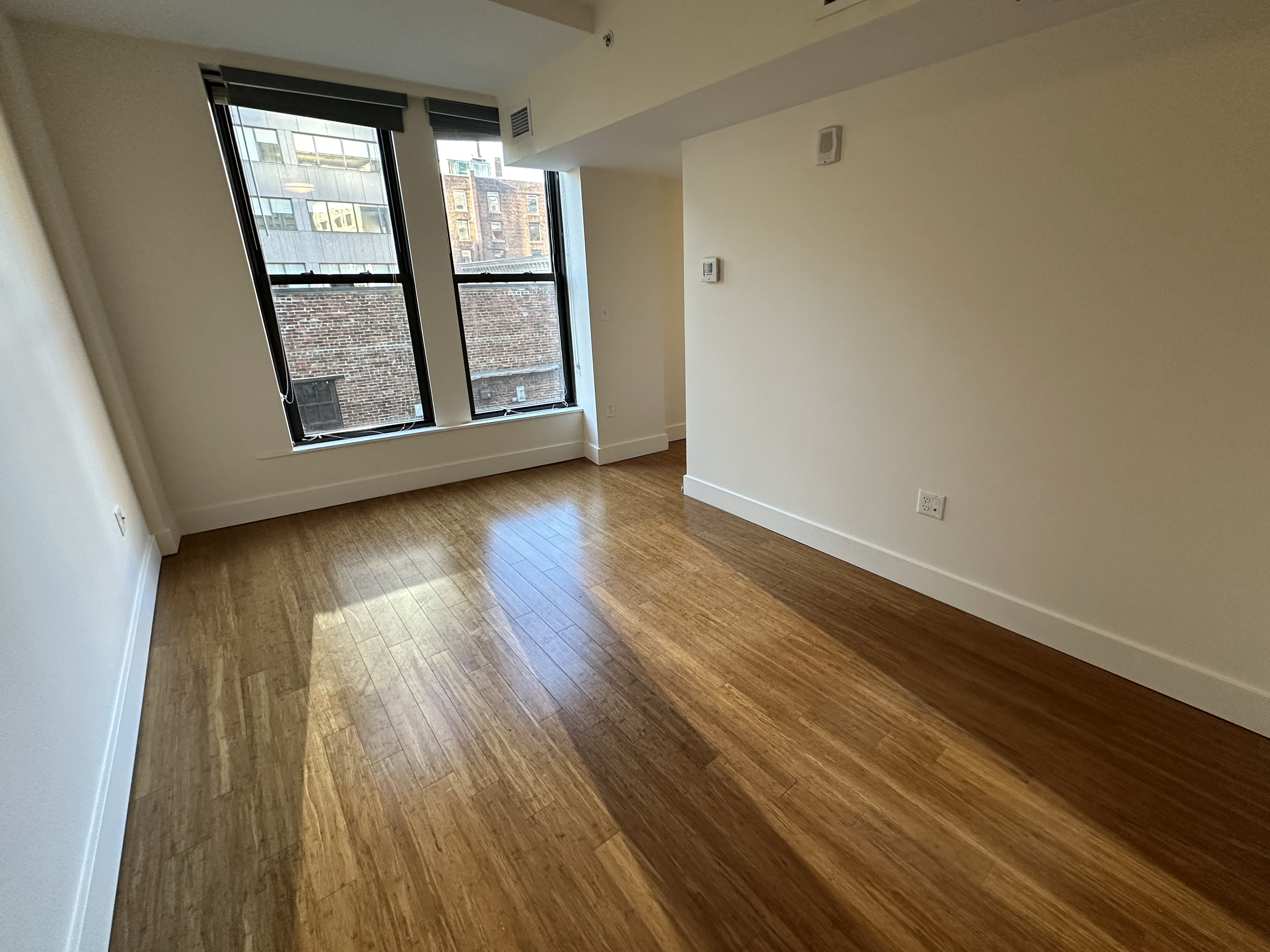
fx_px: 550
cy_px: 453
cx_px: 675
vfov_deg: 81.7
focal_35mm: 15
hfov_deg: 98.0
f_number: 2.2
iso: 250
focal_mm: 2.22
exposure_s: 1/120
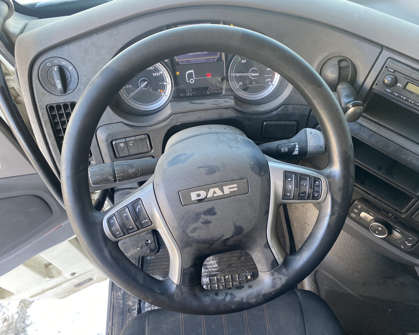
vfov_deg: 51.5
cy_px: 169
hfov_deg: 62.1
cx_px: 231
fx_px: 347
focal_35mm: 28
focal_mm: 4.25
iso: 125
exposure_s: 1/121
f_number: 1.8
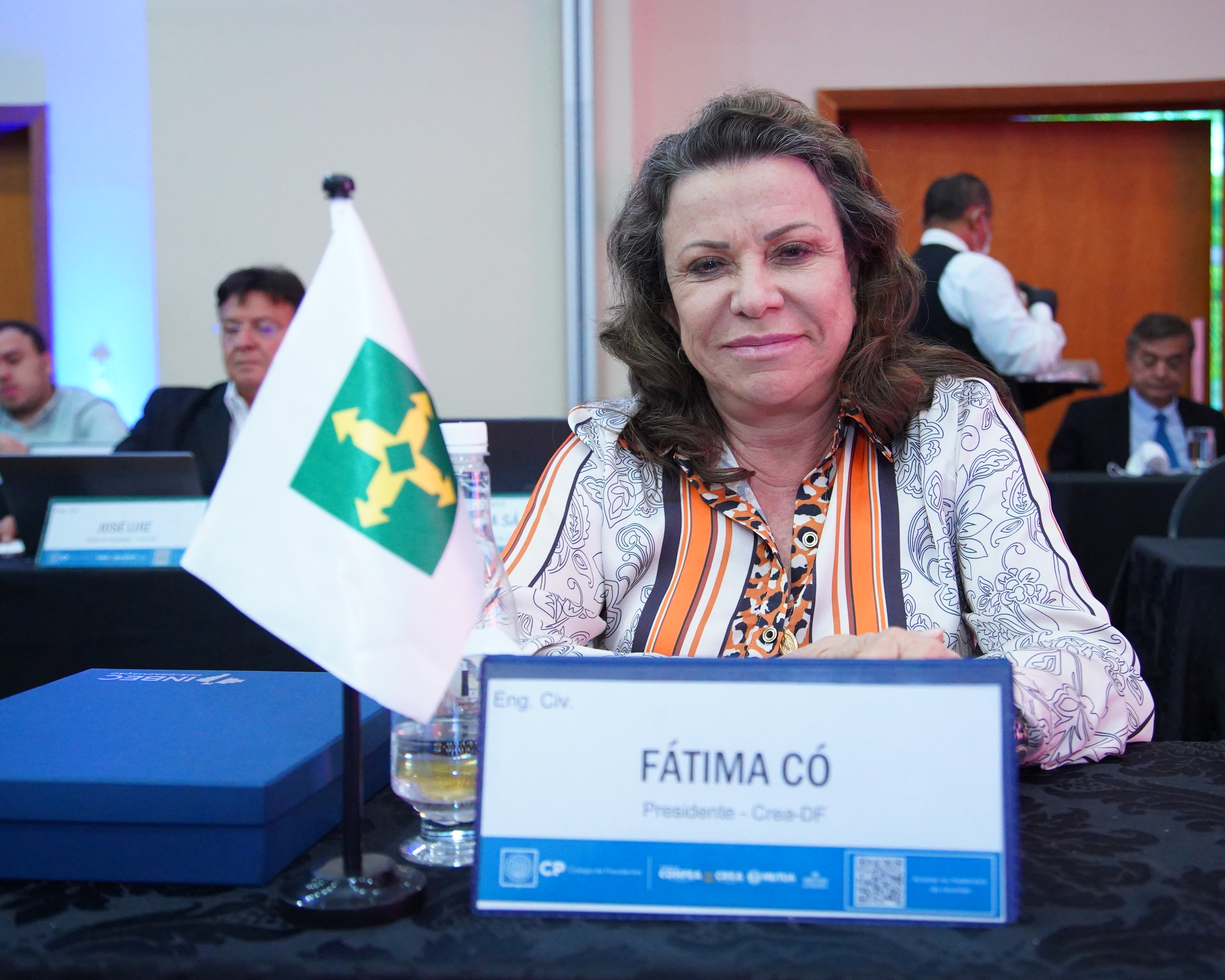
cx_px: 732
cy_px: 484
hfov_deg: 45.6
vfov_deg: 37.3
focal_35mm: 40
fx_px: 1450
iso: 8000
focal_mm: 35
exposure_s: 1/125
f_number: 4
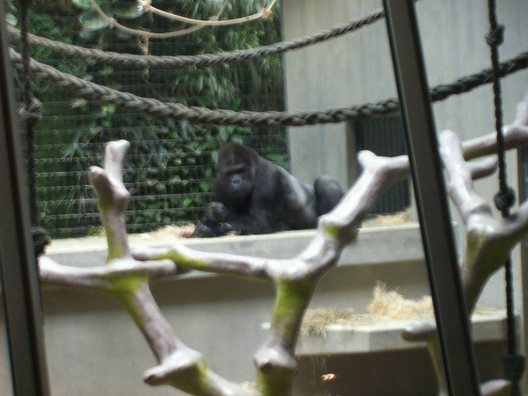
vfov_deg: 13.7
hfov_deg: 18.2
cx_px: 264
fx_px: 1647
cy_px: 198
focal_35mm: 108
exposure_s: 1/17.1
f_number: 4.8
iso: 160
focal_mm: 18
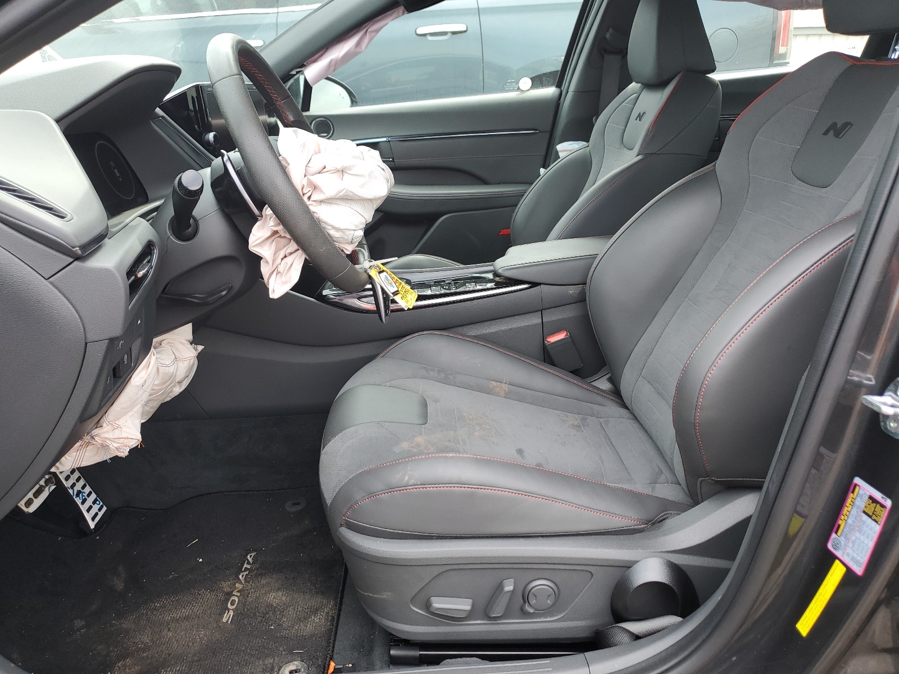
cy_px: 337
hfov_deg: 67.3
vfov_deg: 53.1
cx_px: 450
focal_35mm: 26
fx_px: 675
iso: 50
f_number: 1.5
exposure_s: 1/270
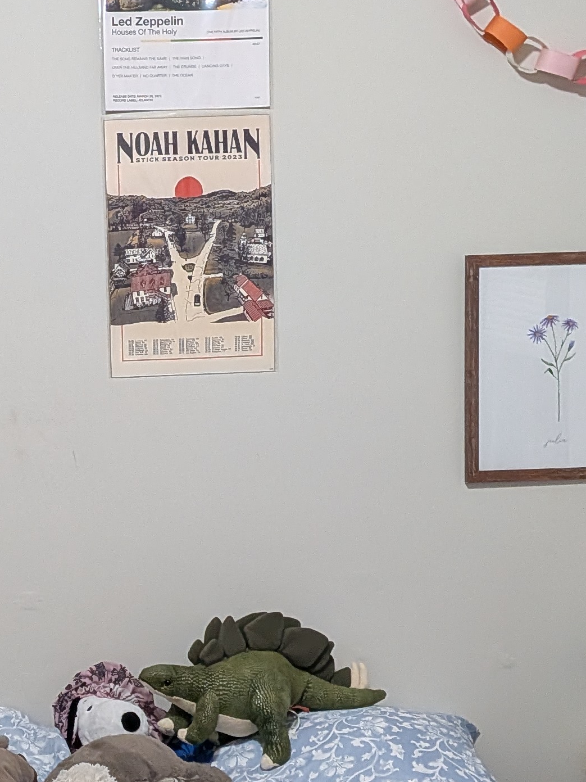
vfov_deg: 28.2
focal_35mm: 69
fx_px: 1558
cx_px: 20
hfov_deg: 20.7
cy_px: 415
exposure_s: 1/100
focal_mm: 4.53
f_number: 1.7
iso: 111
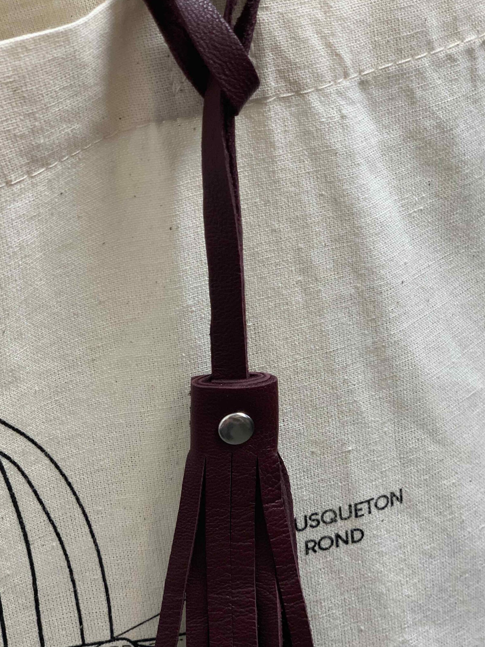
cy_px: 361
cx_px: 208
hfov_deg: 22.2
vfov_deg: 29.4
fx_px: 1233
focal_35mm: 66
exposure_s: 1/50
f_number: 2.4
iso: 64
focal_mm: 6
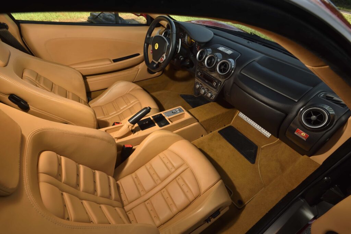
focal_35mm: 17
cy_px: 117
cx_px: 176
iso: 400
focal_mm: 17
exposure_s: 1/125
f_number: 14
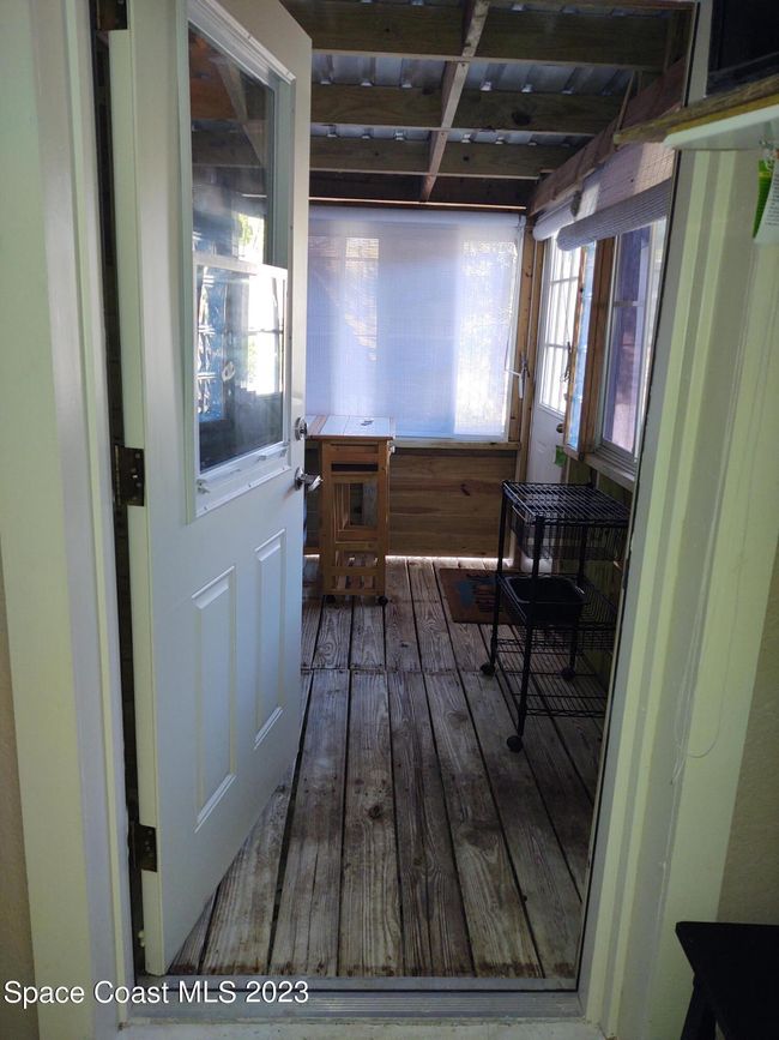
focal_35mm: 27
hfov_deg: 51.3
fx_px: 810
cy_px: 520
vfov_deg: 65.3
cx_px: 390
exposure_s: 1/50
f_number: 1.7
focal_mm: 4.75
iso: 121
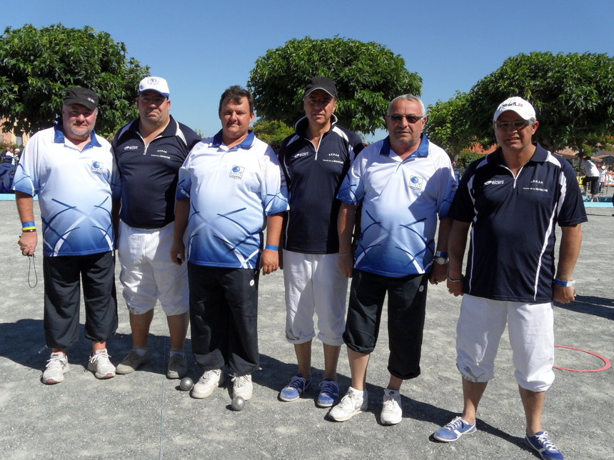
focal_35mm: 32
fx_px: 568
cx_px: 307
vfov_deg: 44.2
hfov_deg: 56.8
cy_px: 230
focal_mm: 5.3
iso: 80
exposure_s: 1/750
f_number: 5
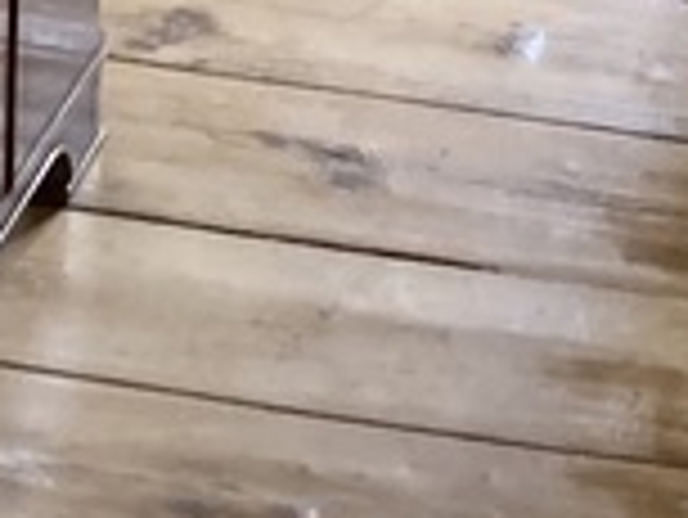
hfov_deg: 10.5
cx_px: 27
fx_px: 3720
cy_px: -946
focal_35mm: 187
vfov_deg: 7.2
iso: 80
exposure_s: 1/70
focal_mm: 3.99
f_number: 1.8
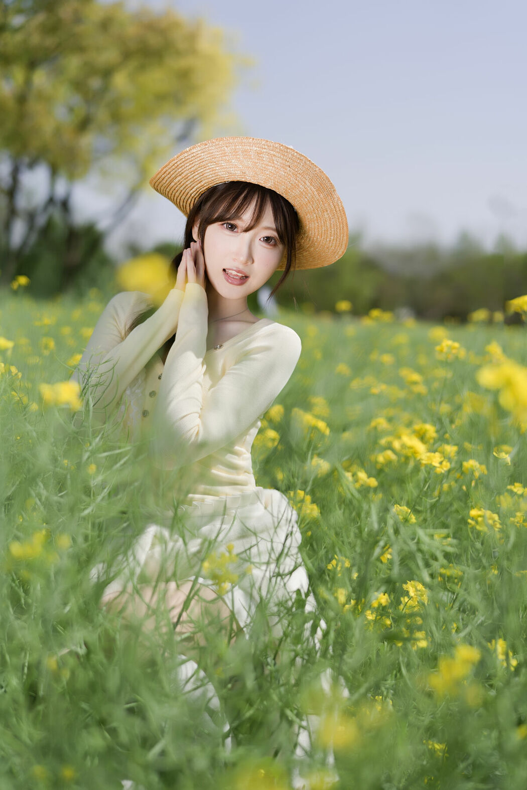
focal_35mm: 50
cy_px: 395
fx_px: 1098
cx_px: 264
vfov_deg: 39.6
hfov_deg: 27.0
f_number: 1.8
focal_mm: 50
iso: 64
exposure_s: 1/6400
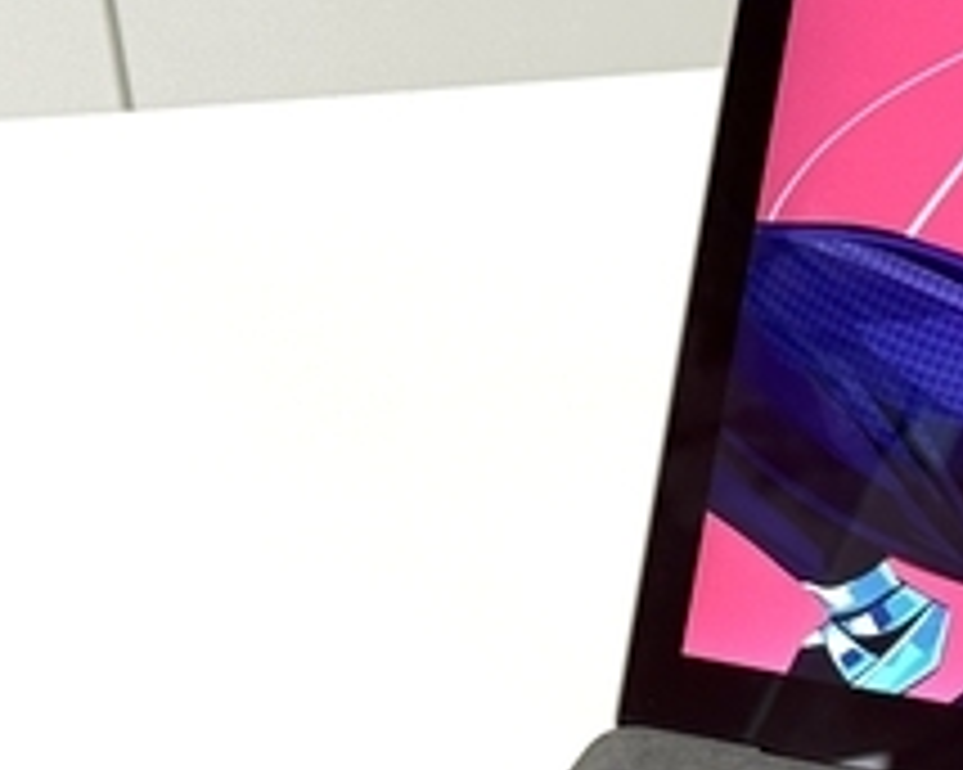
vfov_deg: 8.8
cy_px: 716
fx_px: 4985
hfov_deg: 10.7
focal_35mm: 175
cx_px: 1341
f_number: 1.78
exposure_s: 1/138
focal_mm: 6.76
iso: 50
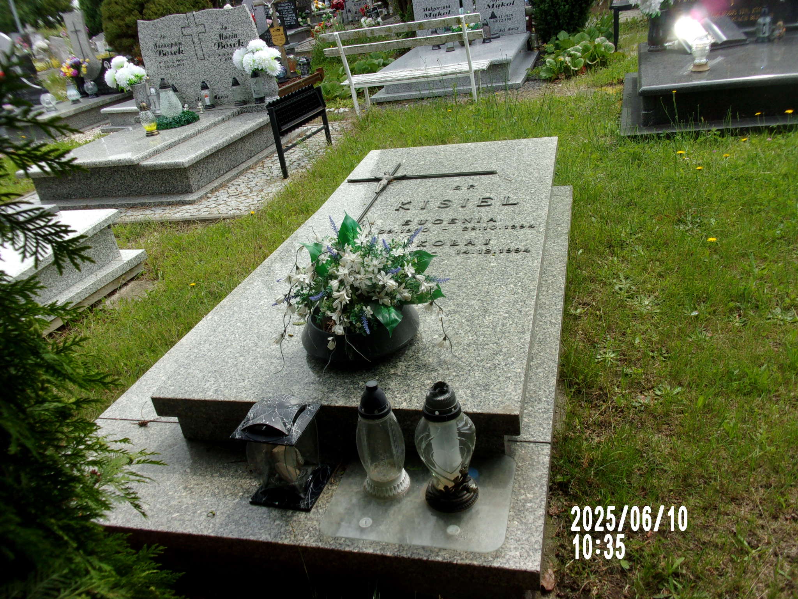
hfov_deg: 63.4
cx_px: 399
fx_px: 645
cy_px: 300
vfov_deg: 49.7
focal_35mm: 28
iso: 80
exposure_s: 1/45
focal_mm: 5.1
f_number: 10.8
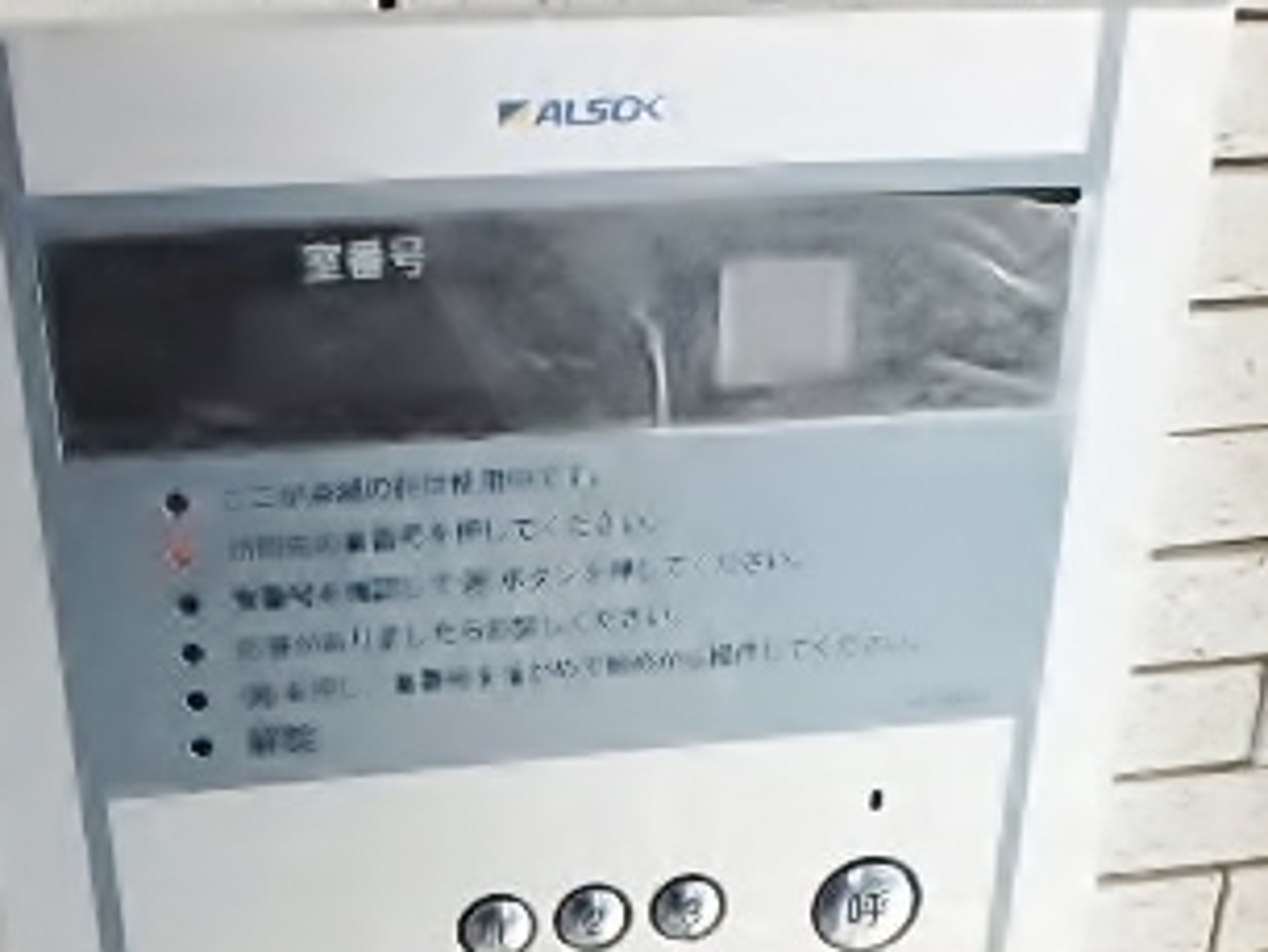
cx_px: 491
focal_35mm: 44
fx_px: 1612
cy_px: 678
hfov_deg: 42.7
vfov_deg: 32.5
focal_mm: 3.7
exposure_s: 1/80
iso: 800
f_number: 3.5
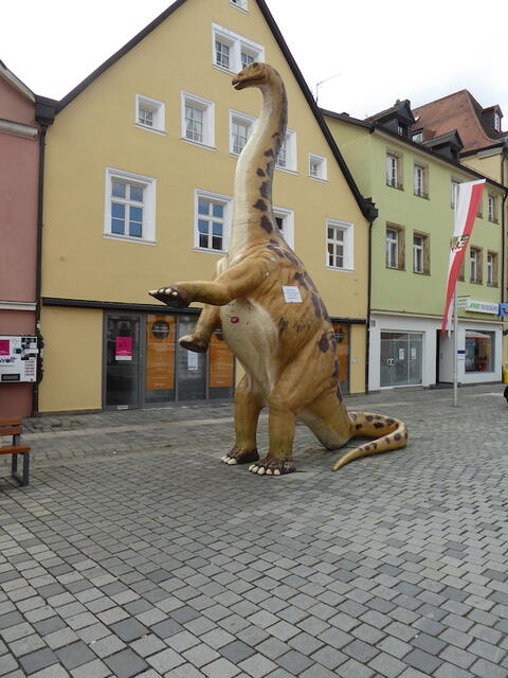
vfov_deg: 69.4
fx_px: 489
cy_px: 339
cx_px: 254
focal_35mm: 25
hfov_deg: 54.9
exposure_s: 1/400
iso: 100
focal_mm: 4.3
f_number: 3.3
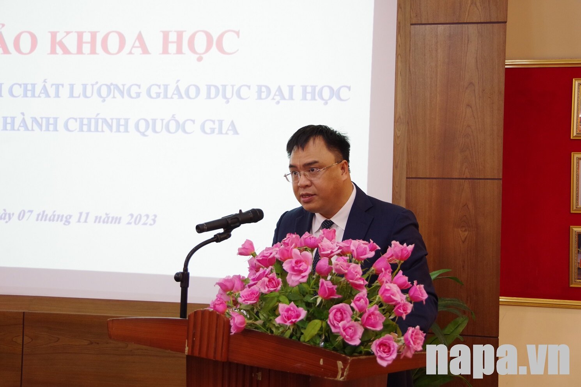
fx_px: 742
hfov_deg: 42.7
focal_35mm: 46
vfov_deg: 29.2
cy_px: 194
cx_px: 290
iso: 1600
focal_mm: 31
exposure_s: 1/60
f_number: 4.5
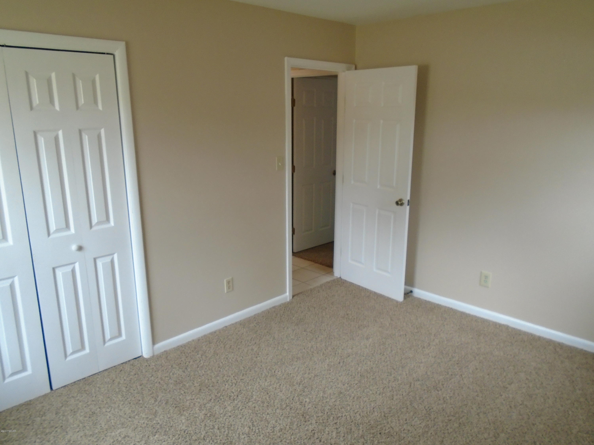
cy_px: 222
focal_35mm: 26
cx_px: 297
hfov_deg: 67.3
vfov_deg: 53.1
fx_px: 446
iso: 250
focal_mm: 4.6
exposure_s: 1/30
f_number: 3.2
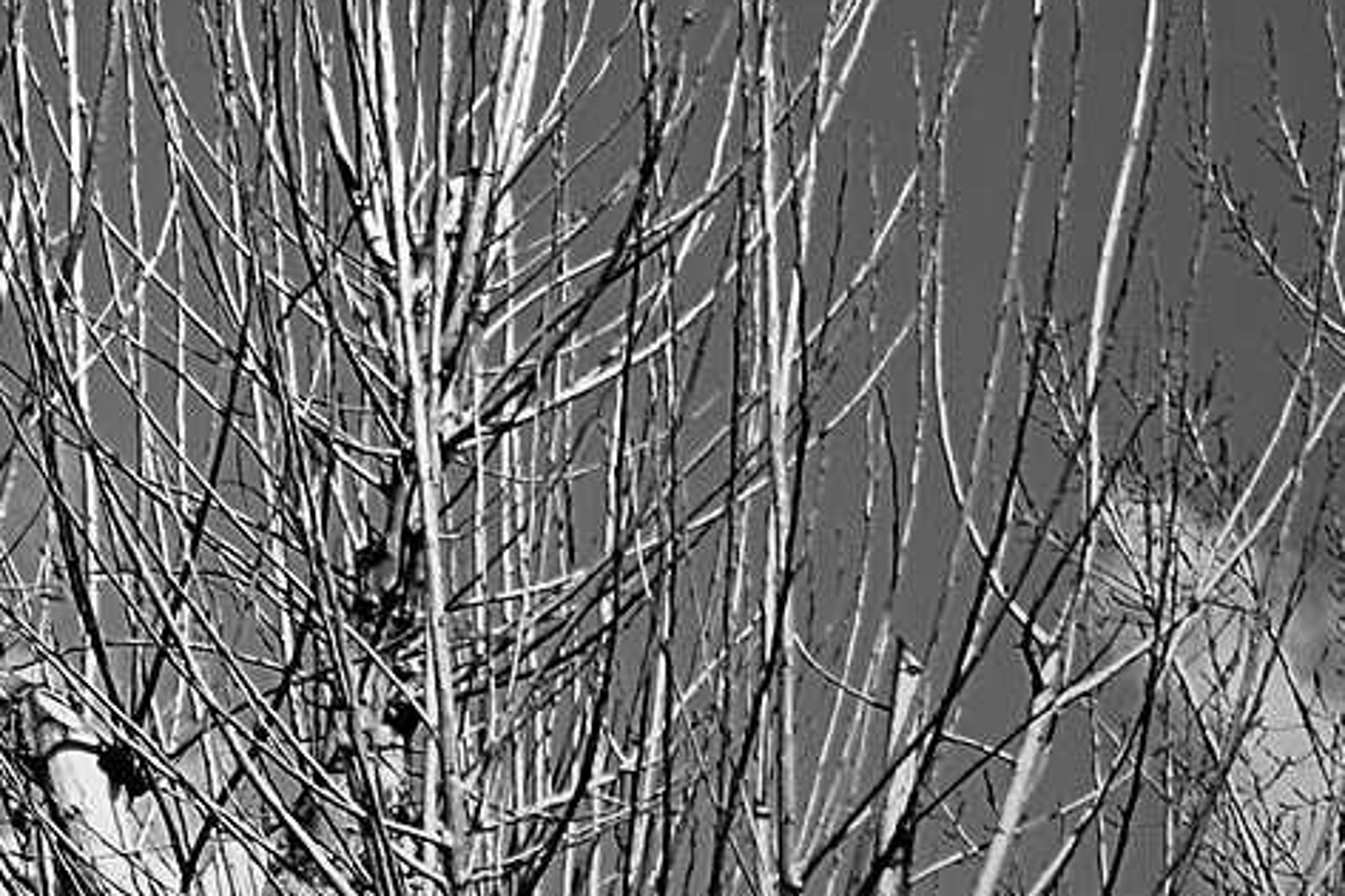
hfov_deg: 9.8
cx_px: -1154
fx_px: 7395
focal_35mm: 198
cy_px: 28
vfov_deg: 6.9
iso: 100
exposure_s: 1/80
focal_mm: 26
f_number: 11
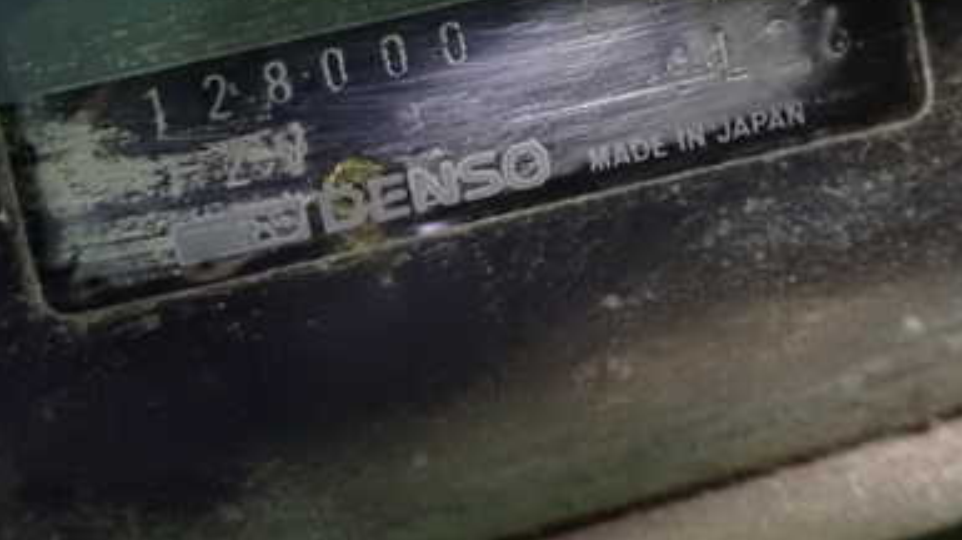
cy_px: 65
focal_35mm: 51
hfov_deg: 40.5
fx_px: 1300
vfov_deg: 22.9
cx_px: 417
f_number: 2.3
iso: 1600
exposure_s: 1/25
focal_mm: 5.4
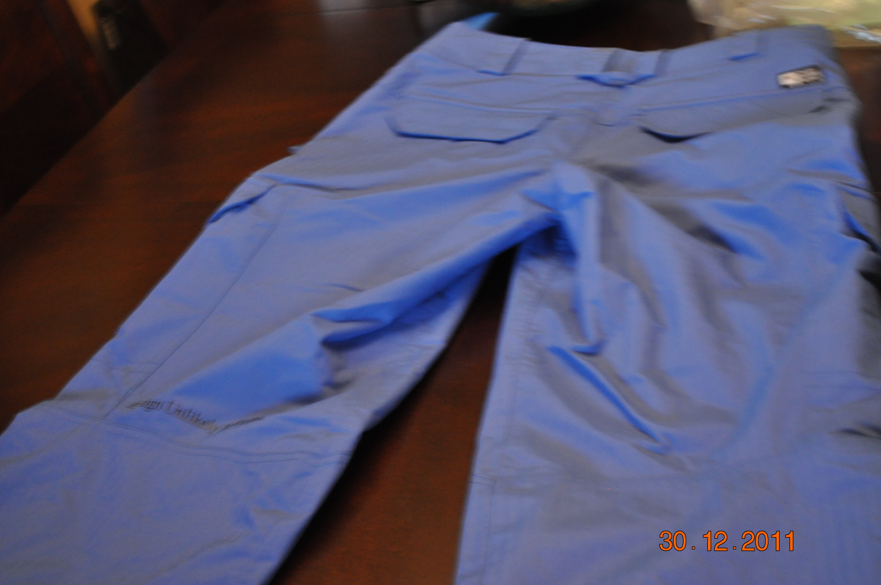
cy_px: 292
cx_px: 440
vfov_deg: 22.6
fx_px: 1467
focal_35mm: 60
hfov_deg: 33.4
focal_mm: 40
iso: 1600
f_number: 5.3
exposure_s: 1/10
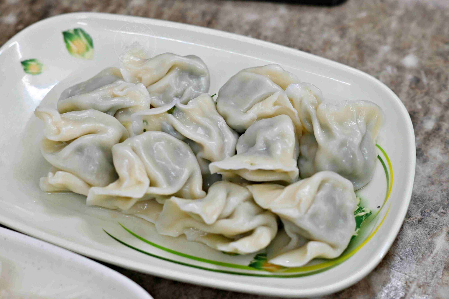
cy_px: 150
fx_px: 935
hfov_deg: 27.0
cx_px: 224
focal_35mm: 75
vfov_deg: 18.2
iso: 500
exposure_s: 1/160
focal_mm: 50
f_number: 3.2
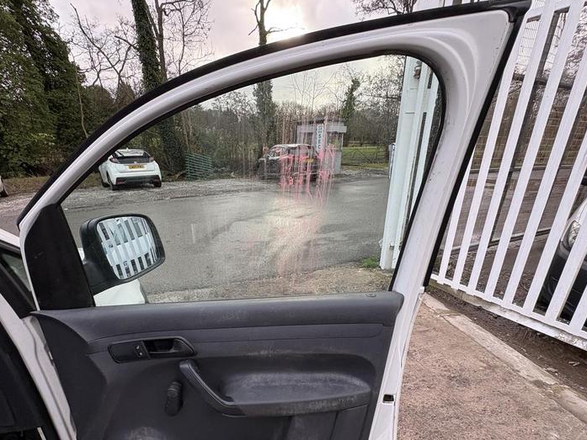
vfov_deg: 70.3
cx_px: 289
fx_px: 305
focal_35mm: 18
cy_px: 278
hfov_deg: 87.7
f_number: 2.2
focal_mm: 2.22
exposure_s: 1/99
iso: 40
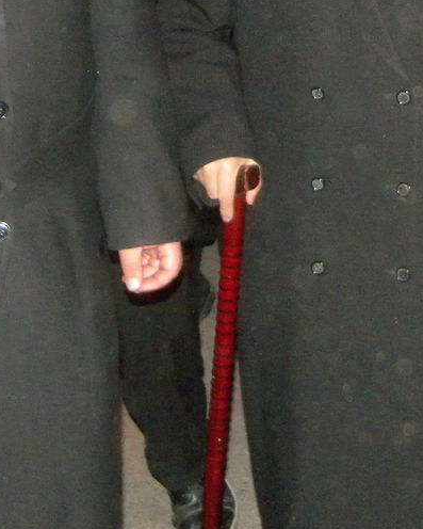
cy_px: -10
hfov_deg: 13.0
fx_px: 1768
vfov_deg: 16.6
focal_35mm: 113
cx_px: 599
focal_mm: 7.3
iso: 593
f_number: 3.8
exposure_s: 1/30
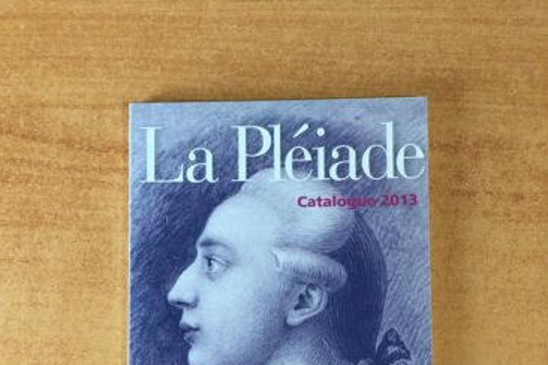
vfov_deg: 29.3
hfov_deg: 44.5
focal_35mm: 44
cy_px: 328
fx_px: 670
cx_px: 272
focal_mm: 3.3
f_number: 2.4
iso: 200
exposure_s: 1/33
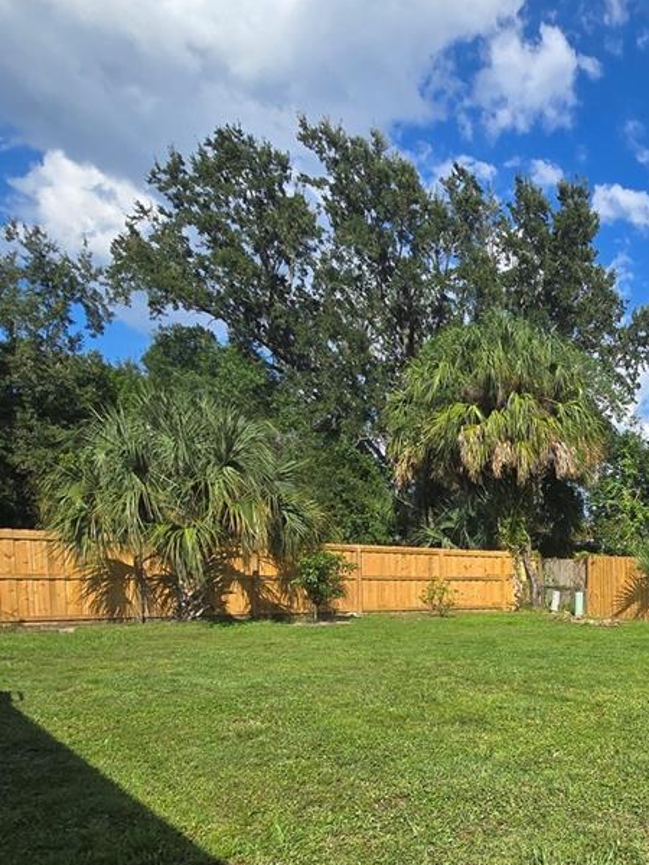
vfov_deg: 63.5
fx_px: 650
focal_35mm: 26
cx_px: 637
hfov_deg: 45.5
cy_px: 644
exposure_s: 1/2463
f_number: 2.2
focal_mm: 2.2
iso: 50
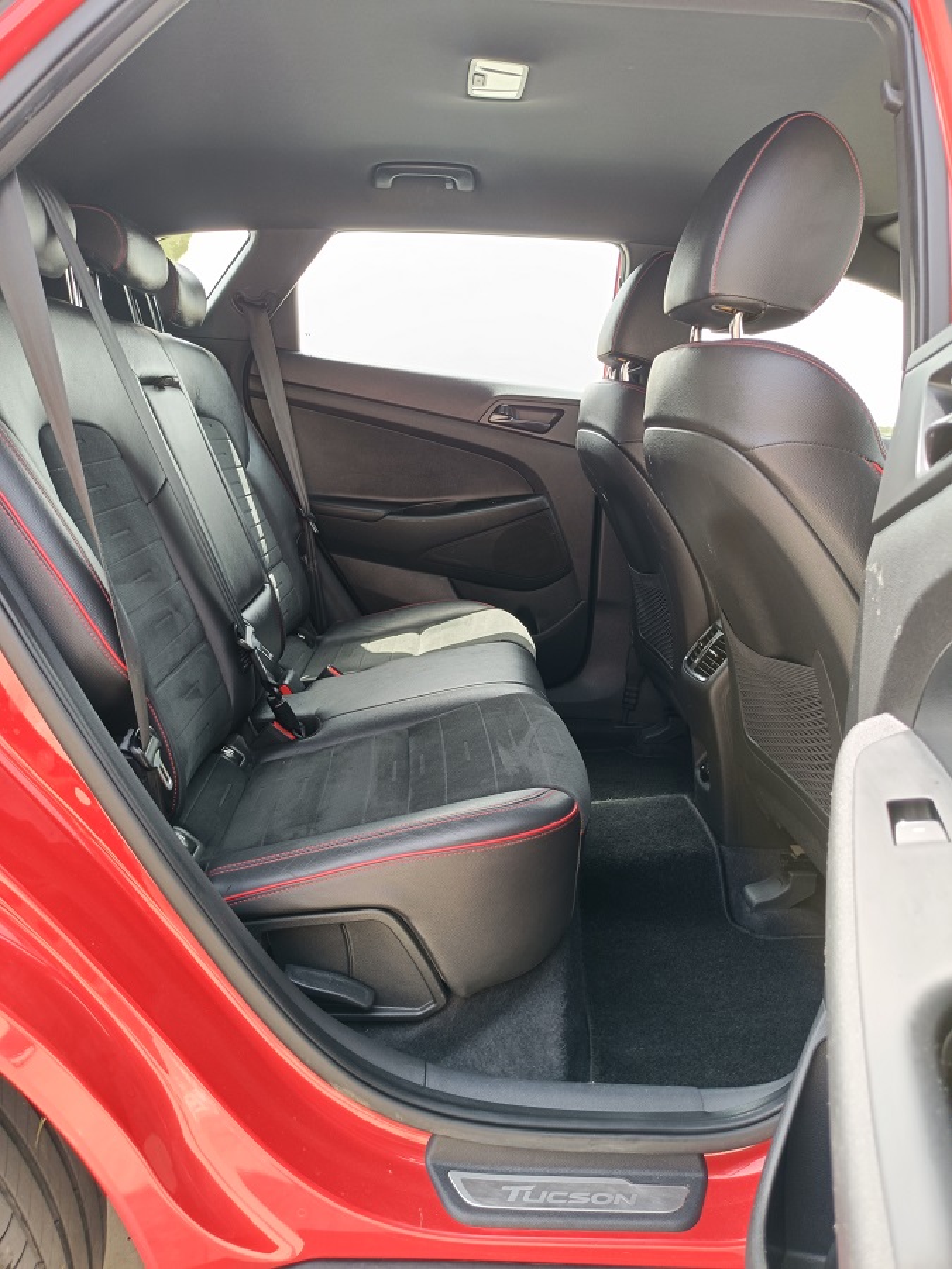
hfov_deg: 54.9
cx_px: 476
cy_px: 634
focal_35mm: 25
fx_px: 917
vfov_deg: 69.4
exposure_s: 1/50
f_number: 1.7
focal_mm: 4.7
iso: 80
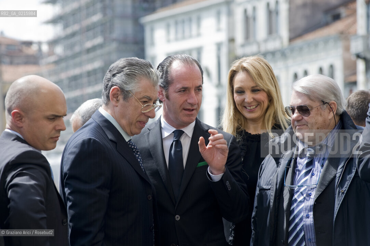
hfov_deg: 14.2
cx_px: 185
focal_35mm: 145
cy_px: 123
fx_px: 1489
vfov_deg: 9.5
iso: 200
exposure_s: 1/200
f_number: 7.1
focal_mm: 145
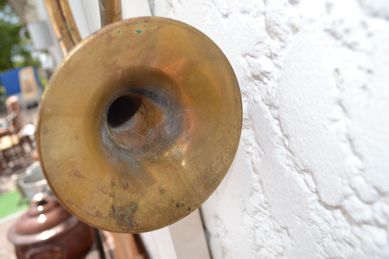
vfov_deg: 47.9
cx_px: 194
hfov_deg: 67.4
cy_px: 130
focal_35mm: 27
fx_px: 292
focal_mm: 18
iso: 100
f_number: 6.3
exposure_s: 1/200
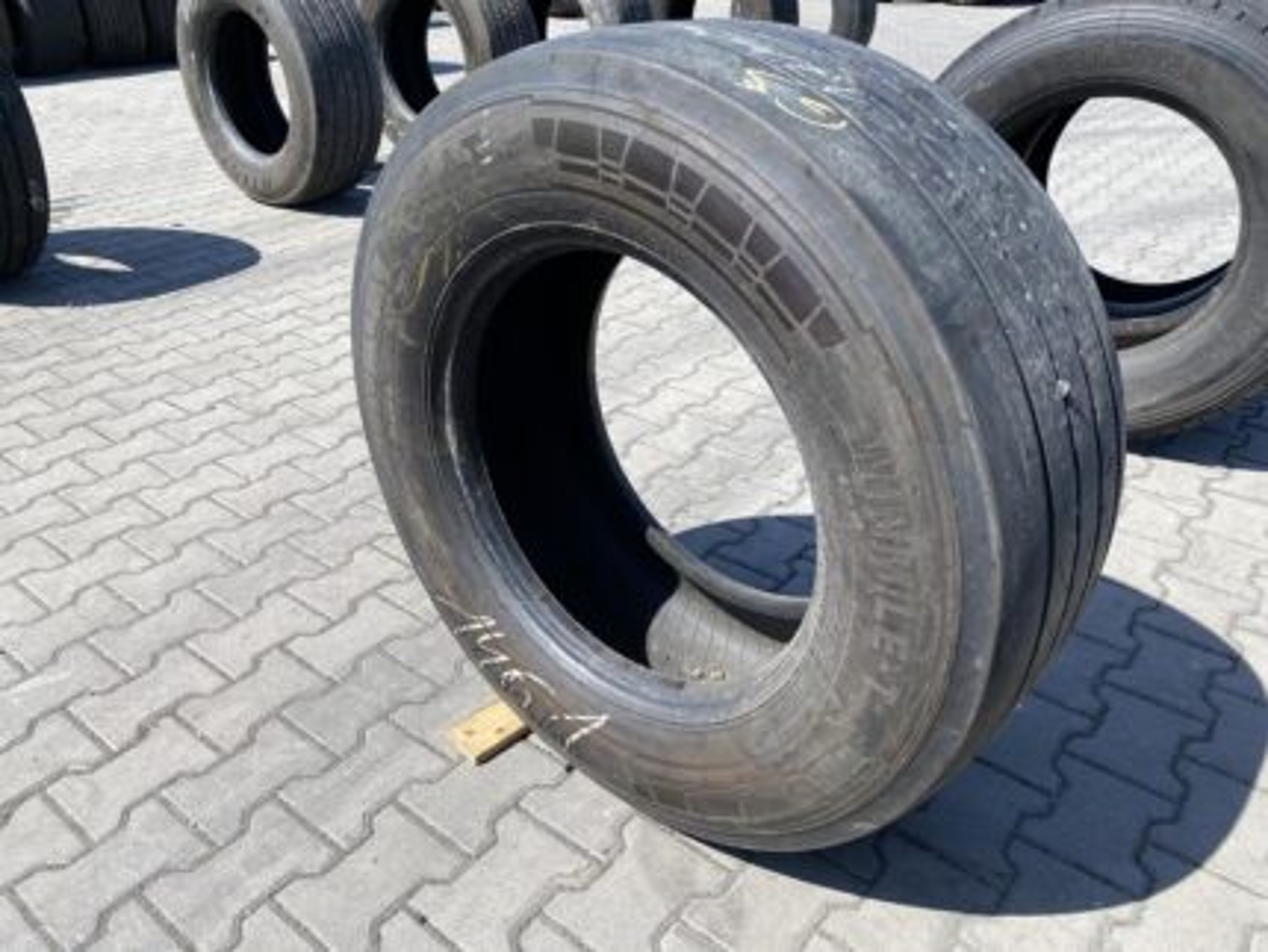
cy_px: 476
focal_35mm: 26
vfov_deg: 53.1
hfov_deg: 67.3
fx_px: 953
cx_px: 634
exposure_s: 1/1377
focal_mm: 4.25
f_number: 1.8
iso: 32
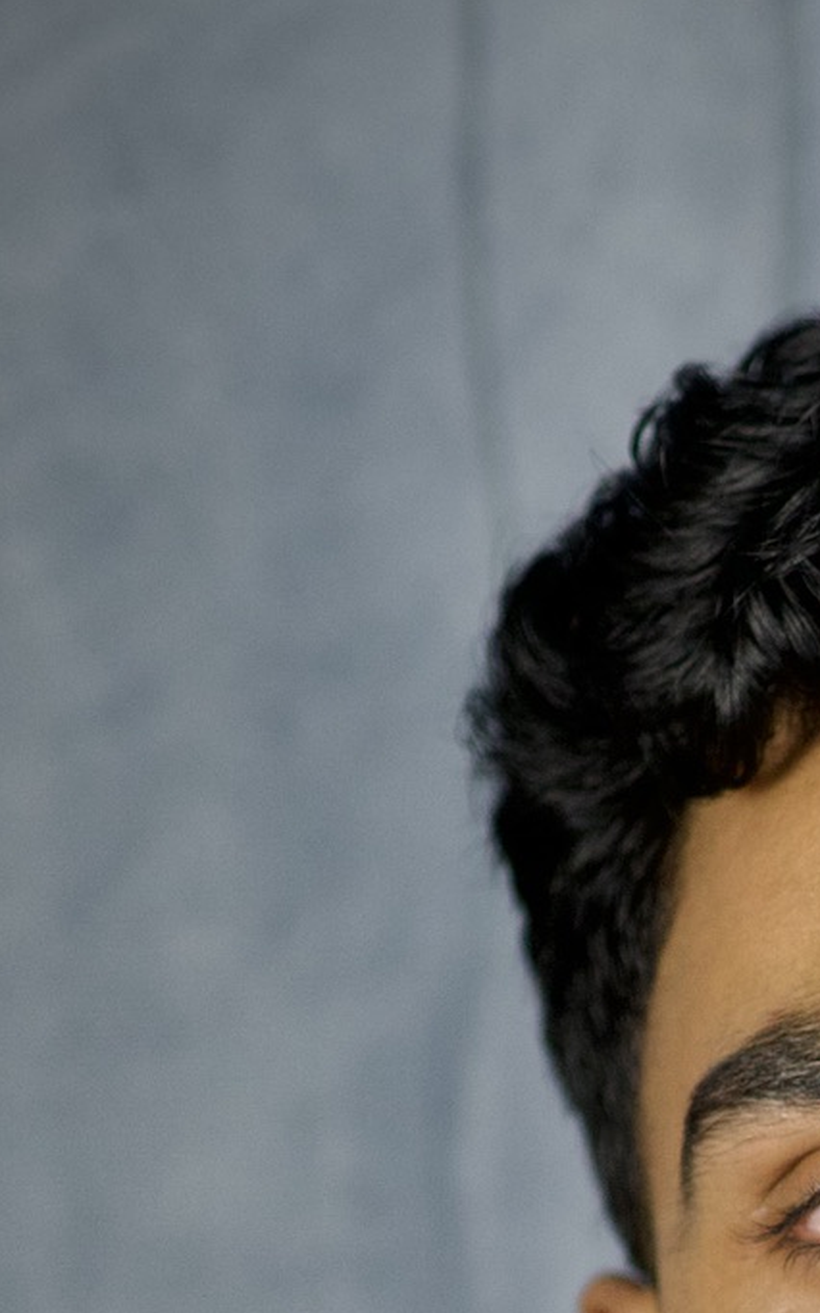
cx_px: 1224
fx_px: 14796
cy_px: 1896
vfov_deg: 5.0
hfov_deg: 3.2
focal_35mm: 414
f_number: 2.2
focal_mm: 85
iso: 400
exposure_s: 1/400
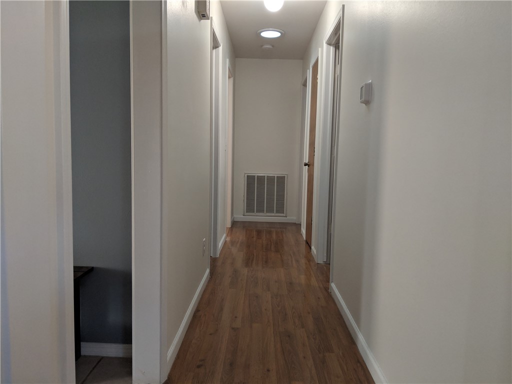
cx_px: 256
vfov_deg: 51.4
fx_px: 399
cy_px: 192
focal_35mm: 27
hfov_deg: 65.3
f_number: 1.8
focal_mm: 4.44
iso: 249
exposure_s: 1/120
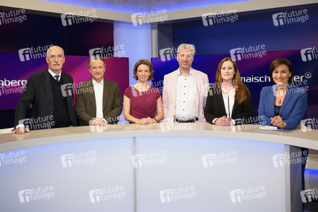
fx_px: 282
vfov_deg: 41.1
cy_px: 106
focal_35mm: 32
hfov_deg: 58.8
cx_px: 159
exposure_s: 1/160
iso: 2000
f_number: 5
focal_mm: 32
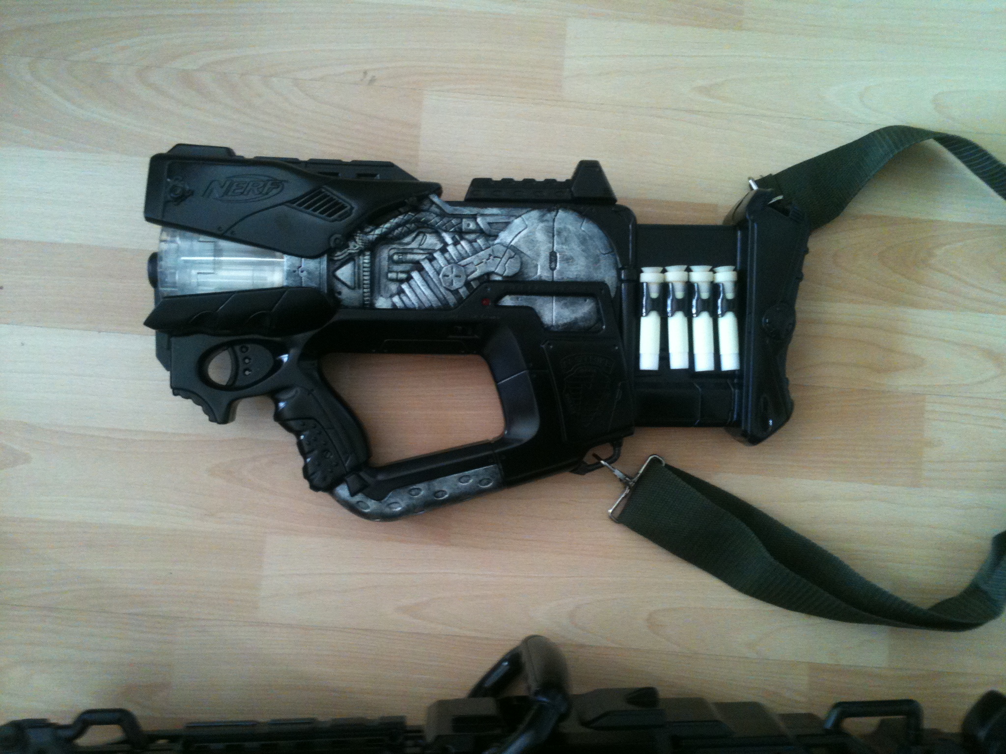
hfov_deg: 52.6
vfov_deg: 40.7
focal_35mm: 35
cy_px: 377
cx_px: 503
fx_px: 1017
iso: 160
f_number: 2.8
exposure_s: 1/17
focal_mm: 3.85
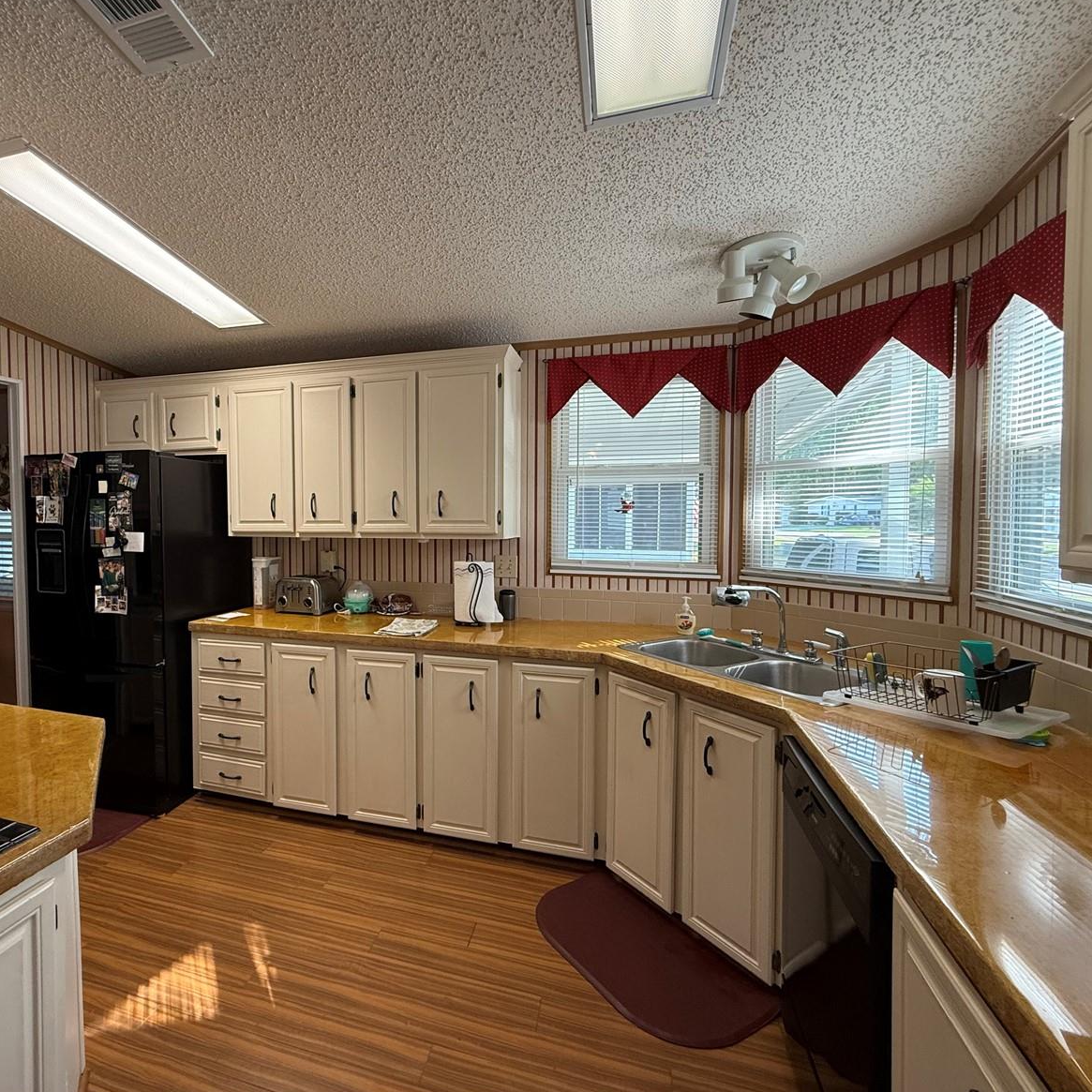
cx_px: 433
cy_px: 537
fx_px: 607
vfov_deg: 84.0
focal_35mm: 17
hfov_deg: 82.9
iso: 200
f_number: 2.2
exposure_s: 1/120
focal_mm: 2.22
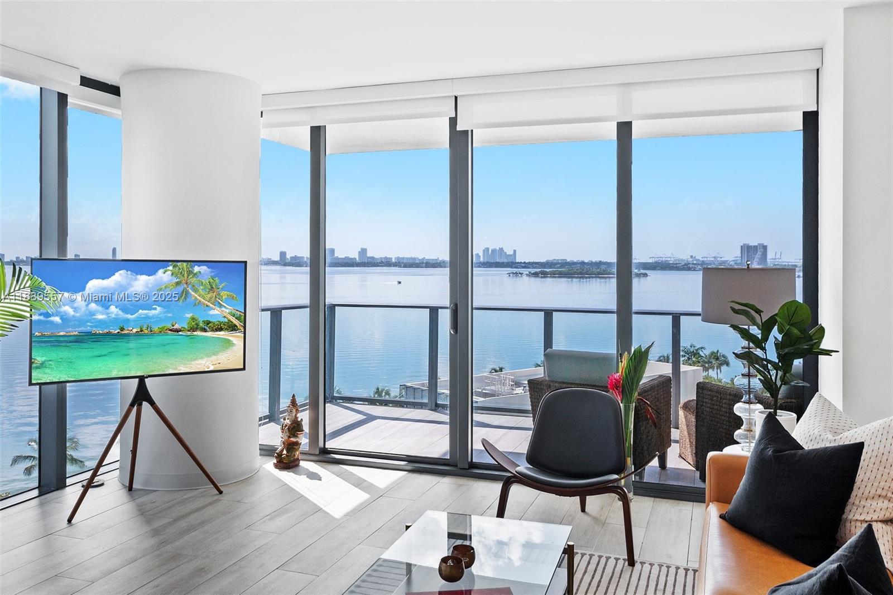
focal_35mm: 30
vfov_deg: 43.6
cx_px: 446
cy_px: 298
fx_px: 744
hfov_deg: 61.9
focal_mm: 20
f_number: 8
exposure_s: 1/160
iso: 200
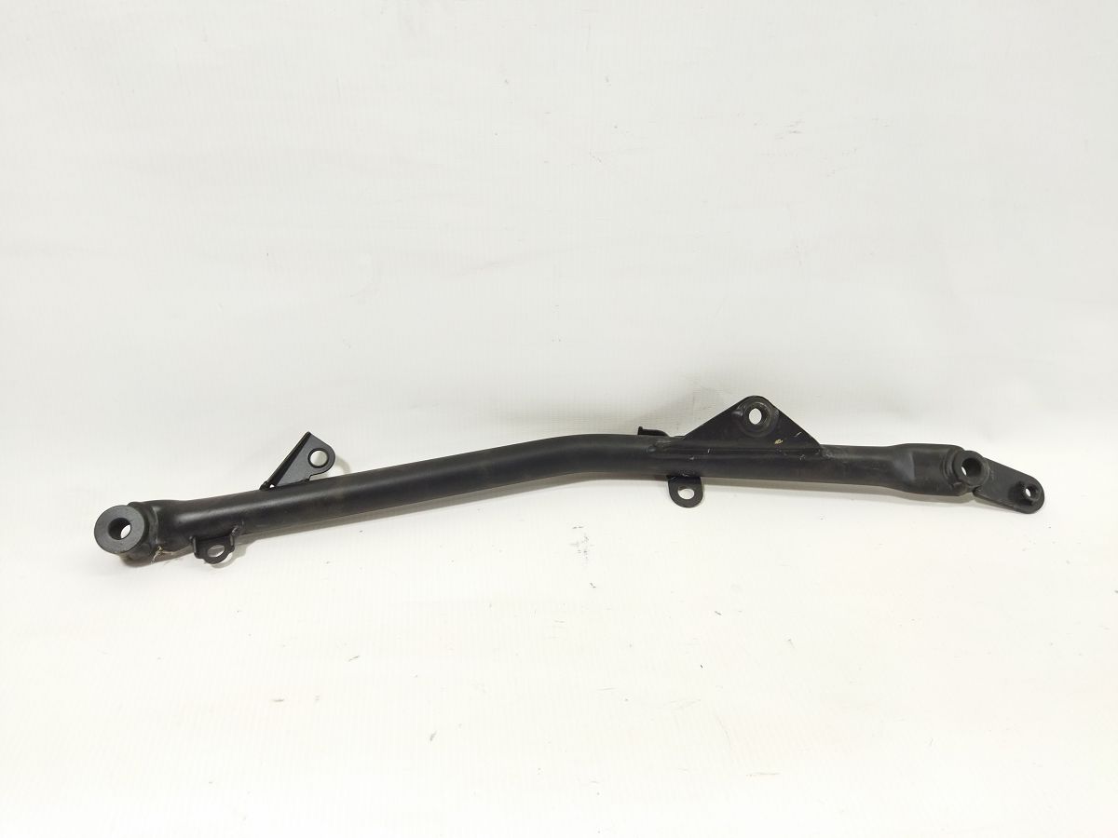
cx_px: 559
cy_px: 419
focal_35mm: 27
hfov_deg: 65.3
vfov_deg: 51.4
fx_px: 872
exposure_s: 1/100
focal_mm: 4.71
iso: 153
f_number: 1.79
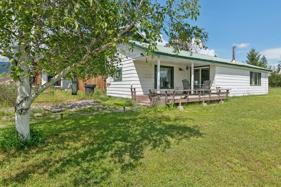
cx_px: 177
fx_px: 164
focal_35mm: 21
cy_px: 84
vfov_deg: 59.3
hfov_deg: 79.6
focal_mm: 11
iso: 100
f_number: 6.3
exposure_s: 1/640
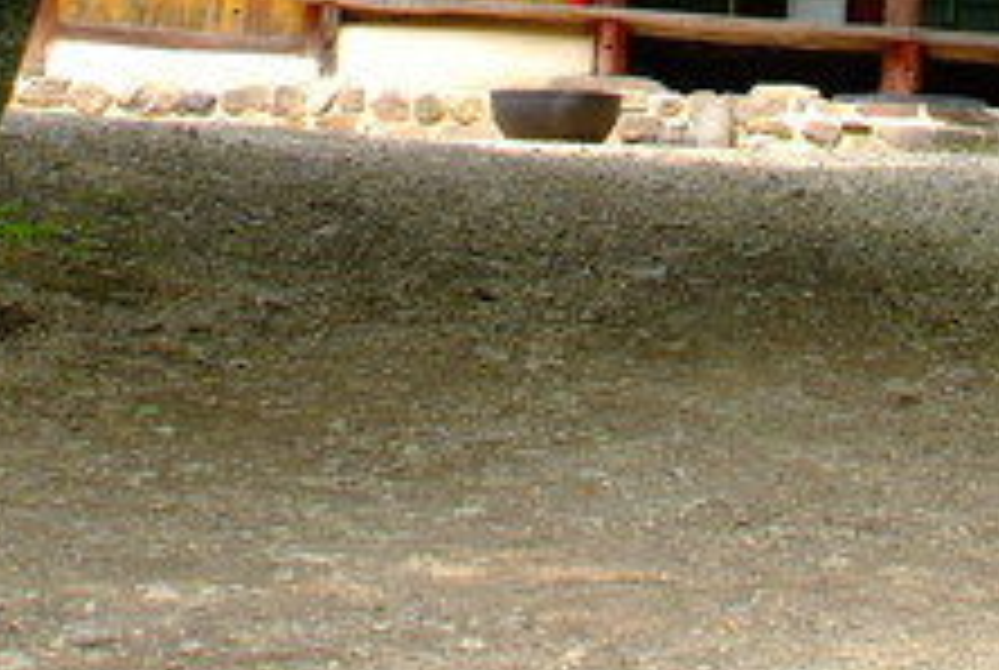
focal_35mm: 132
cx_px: 799
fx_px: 3670
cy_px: -324
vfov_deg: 10.1
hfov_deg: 15.4
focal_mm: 28
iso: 200
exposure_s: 1/90
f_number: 5.6
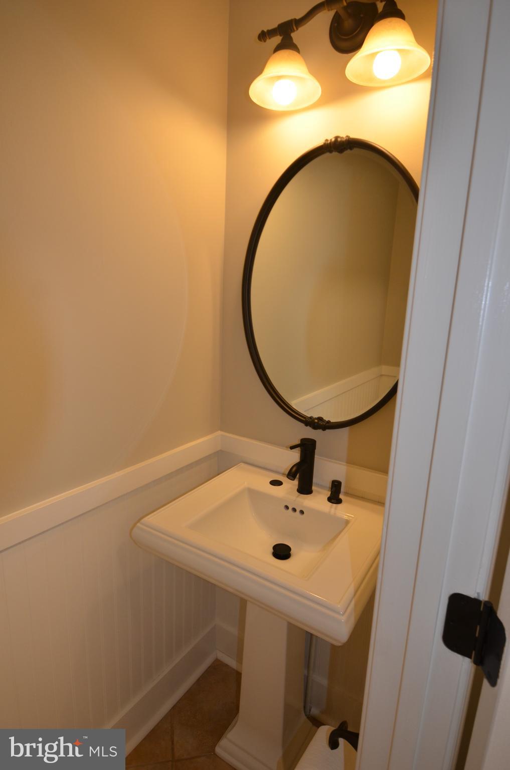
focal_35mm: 20
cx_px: 255
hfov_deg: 63.0
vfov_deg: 85.5
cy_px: 385
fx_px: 416
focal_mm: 13
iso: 400
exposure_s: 1/60
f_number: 3.8
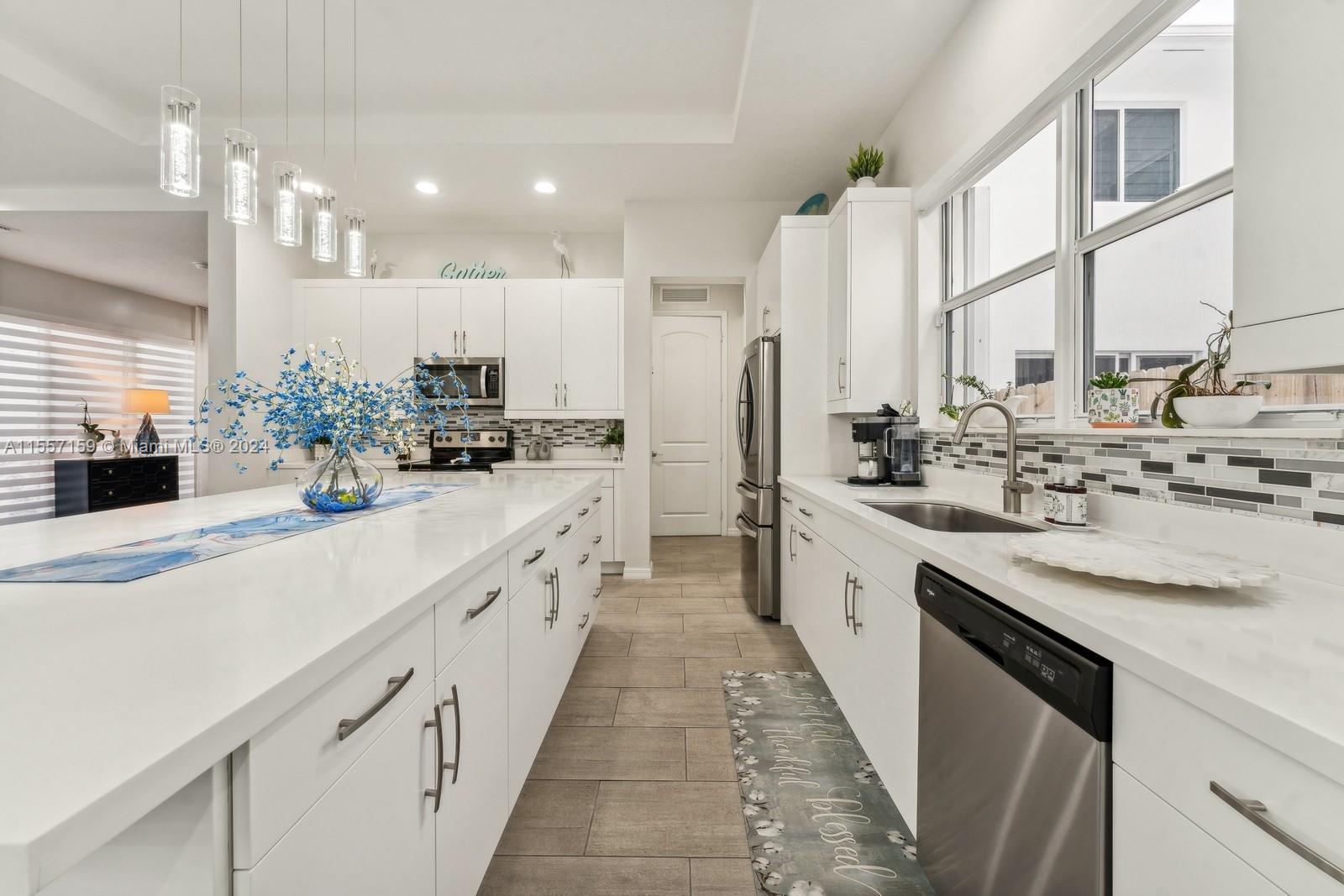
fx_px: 523
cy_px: 448
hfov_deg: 104.2
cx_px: 672
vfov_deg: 81.2
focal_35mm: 14
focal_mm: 14
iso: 200
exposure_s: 1/13
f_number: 9
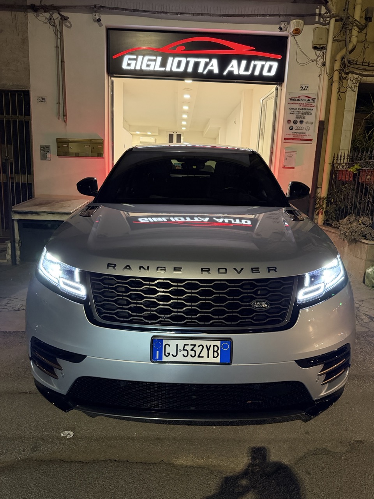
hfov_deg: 56.8
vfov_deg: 71.6
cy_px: 250
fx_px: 346
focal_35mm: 24
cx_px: 187
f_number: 1.78
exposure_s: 1/50
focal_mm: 6.76
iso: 800
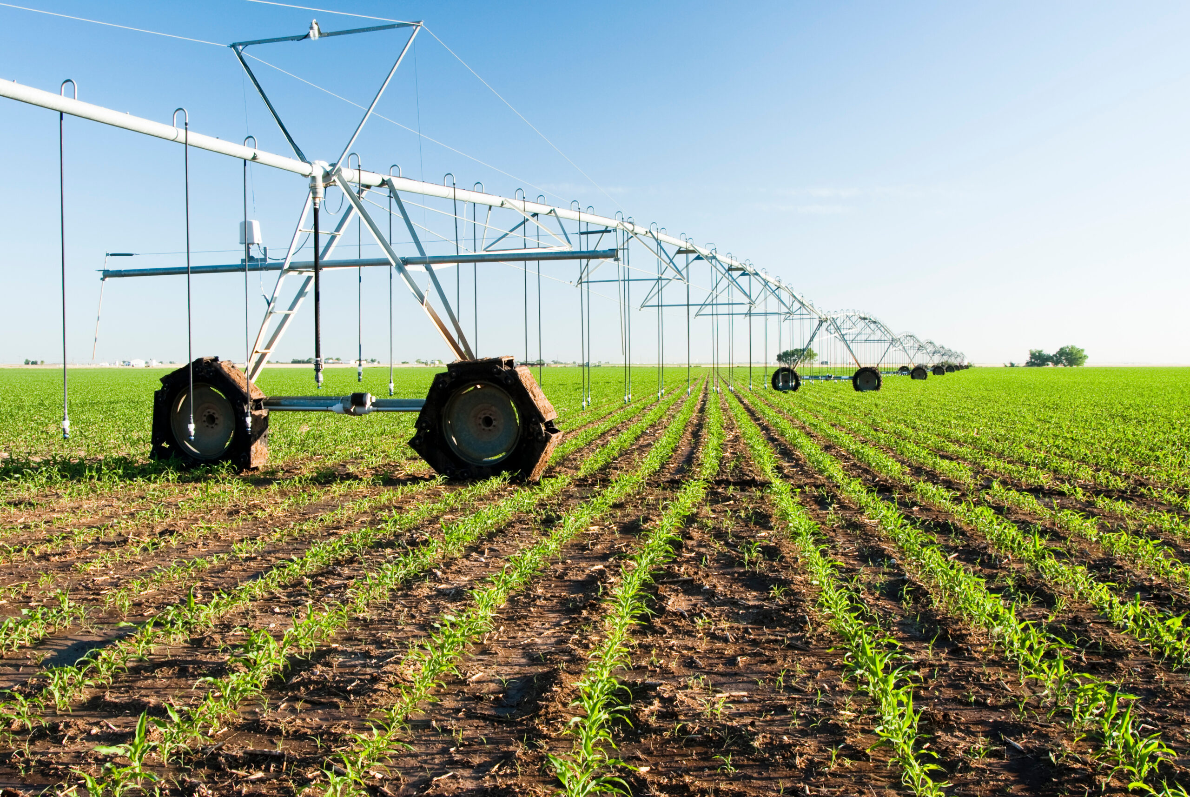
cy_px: 398
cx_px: 595
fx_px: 1191
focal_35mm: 36
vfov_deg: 37.0
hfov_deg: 53.1
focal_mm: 24
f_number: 16
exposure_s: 1/5
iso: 100
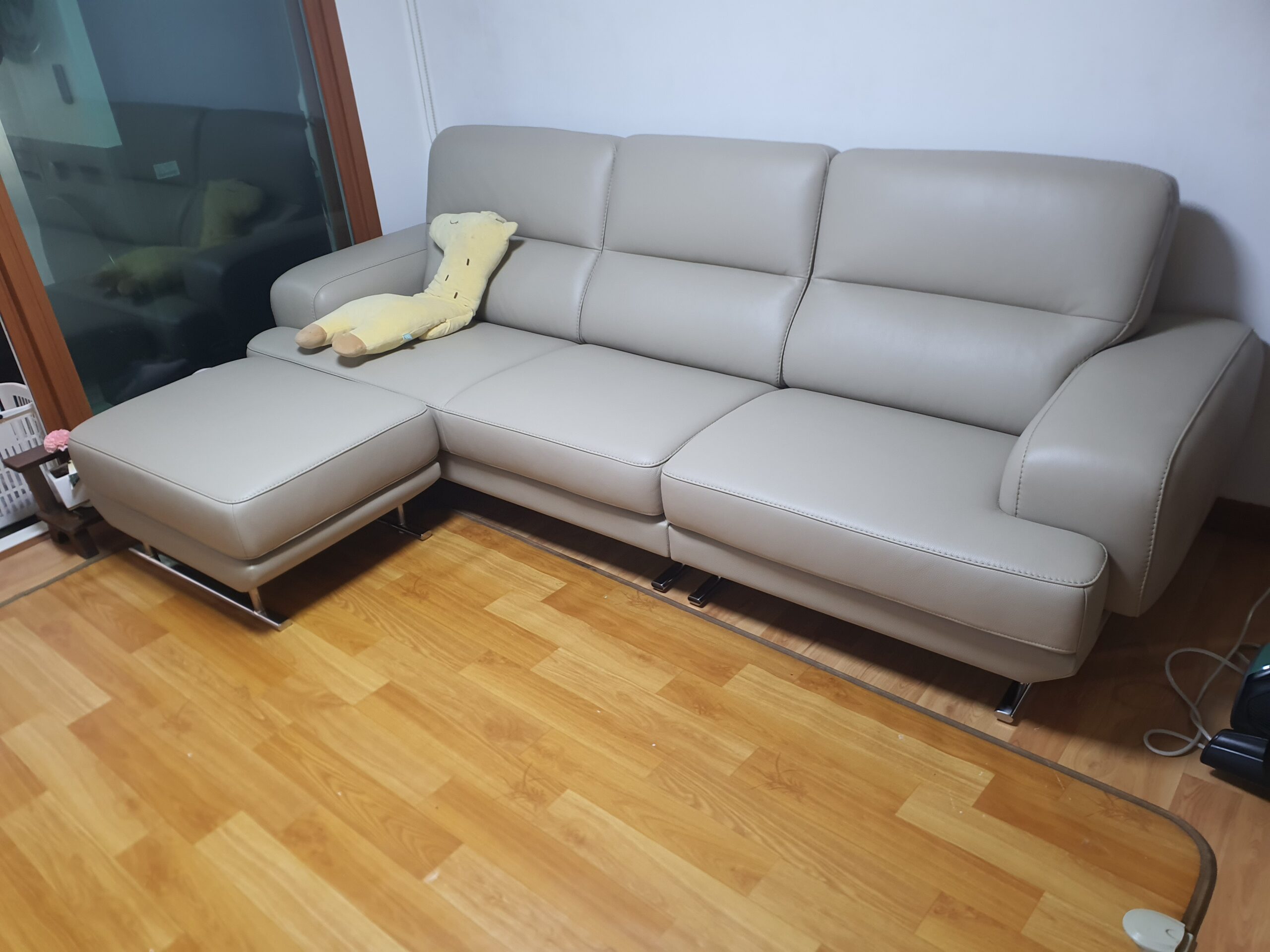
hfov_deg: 67.3
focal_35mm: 26
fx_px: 954
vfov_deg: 53.1
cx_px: 635
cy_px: 476
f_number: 2.4
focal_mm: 4.3
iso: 125
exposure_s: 1/15
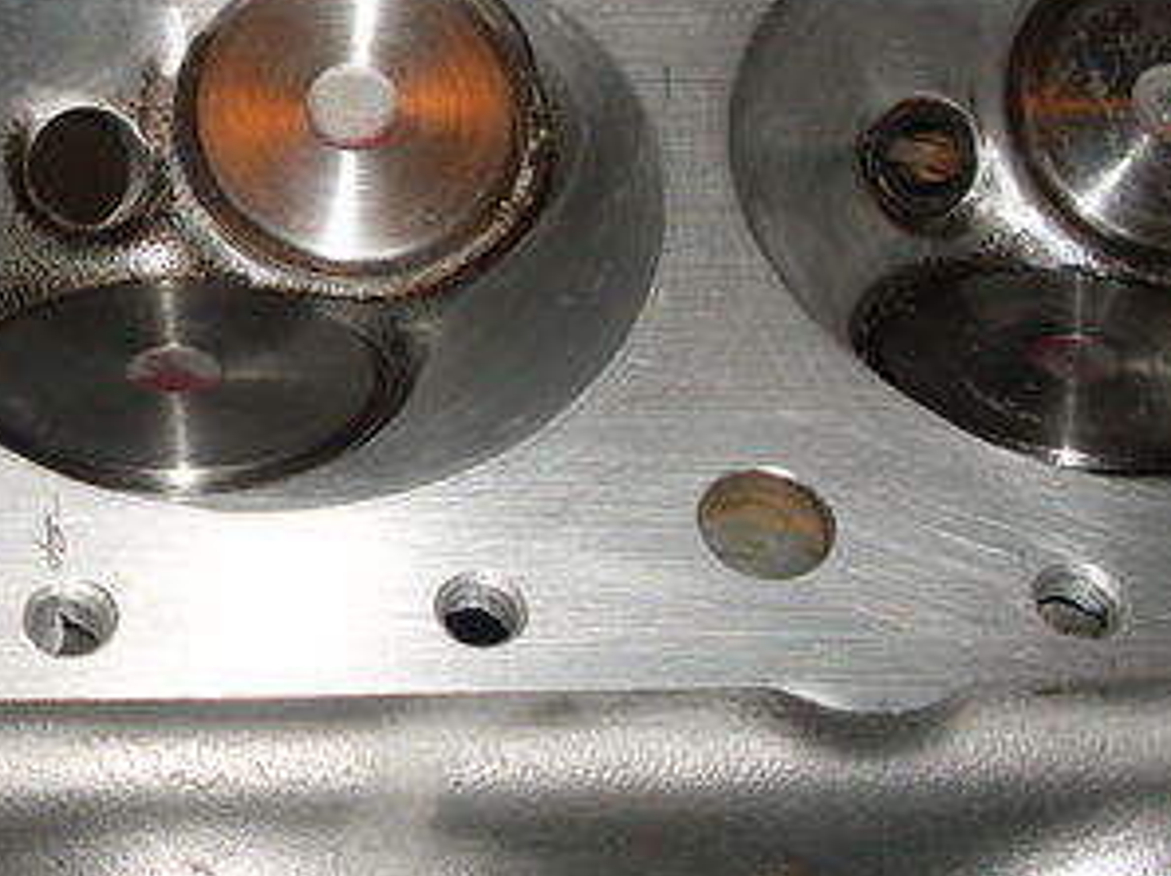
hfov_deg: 23.2
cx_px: 95
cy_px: 225
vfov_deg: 17.9
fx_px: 2771
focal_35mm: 82
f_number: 2.8
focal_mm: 6.3
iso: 100
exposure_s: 1/45
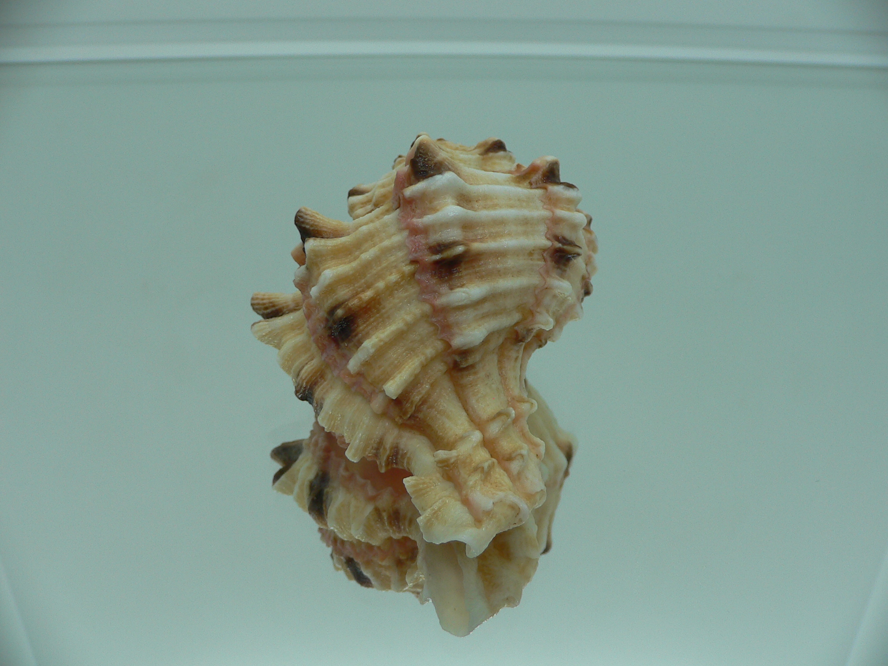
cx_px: 444
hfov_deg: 52.6
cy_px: 333
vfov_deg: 40.7
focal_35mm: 35
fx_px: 898
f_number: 2.8
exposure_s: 1/80
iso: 80
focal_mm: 4.6
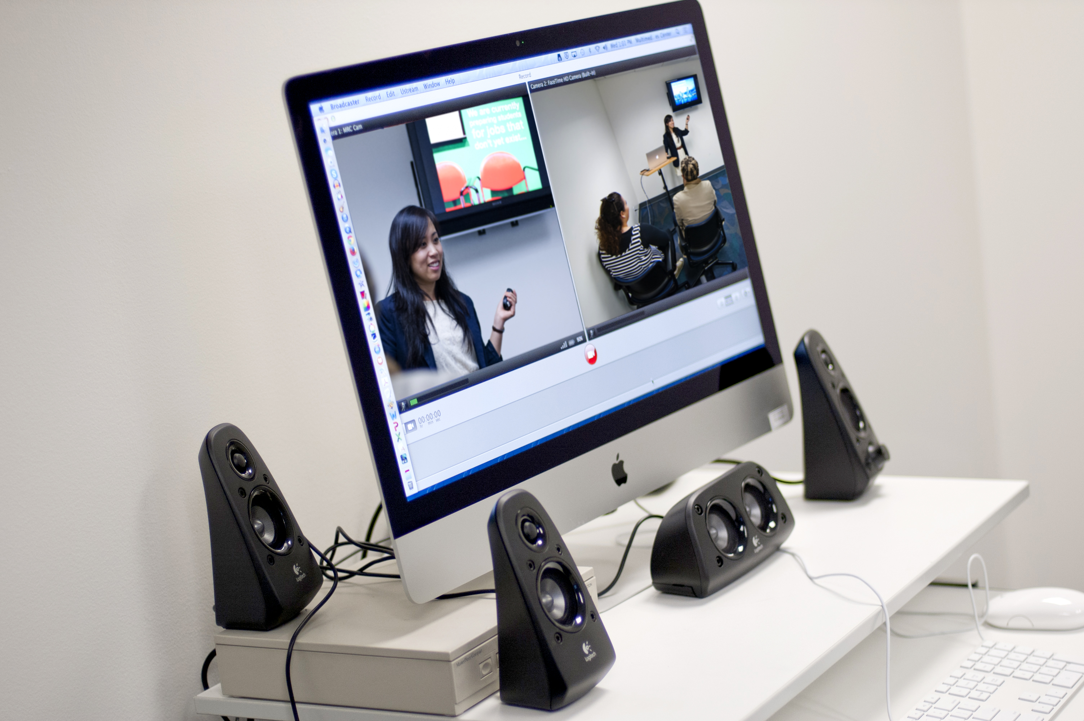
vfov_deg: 18.1
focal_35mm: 75
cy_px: 360
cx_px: 542
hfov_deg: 27.0
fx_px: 2256
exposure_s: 1/125
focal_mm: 50
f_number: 1.8
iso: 200
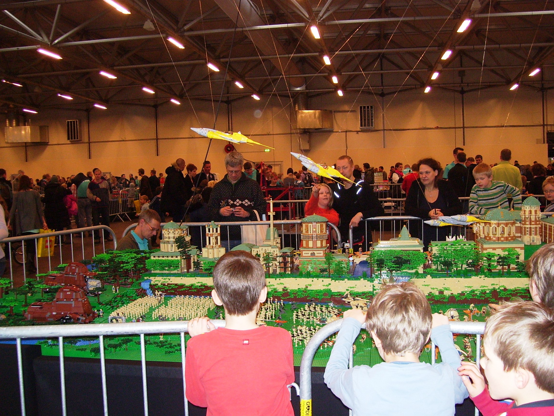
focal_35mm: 36
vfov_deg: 39.7
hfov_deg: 51.4
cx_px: 277
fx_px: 576
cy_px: 208
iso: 160
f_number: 2.7
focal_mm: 6
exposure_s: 1/60
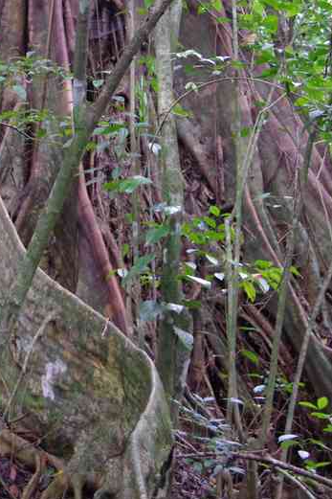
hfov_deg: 14.4
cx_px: 45
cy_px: 171
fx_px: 1301
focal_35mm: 94
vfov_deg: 21.6
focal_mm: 32.5
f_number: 4
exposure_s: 1/10
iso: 3200
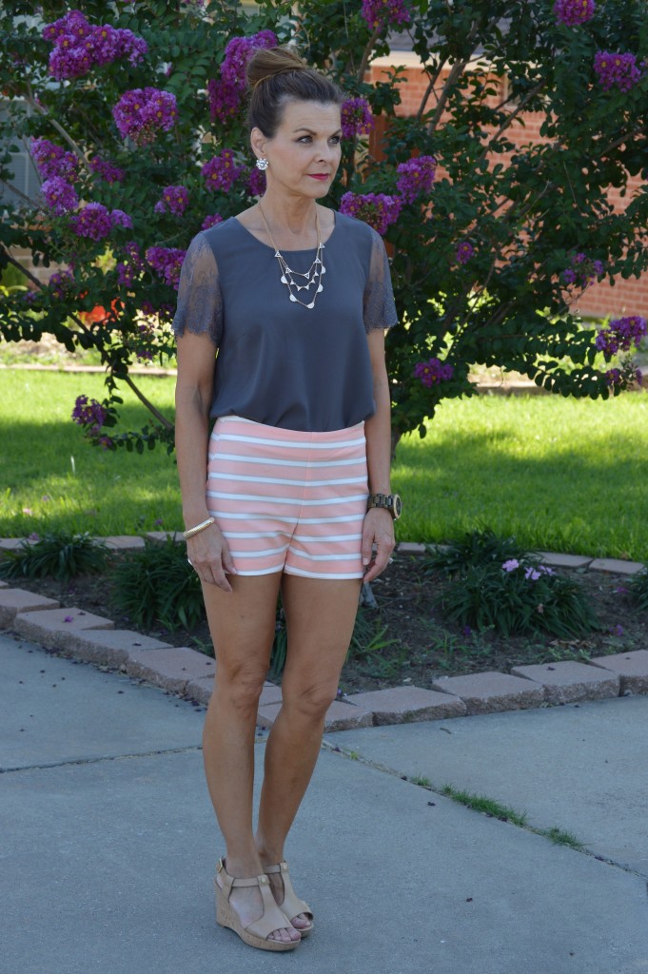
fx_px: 2231
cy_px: 487
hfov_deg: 16.5
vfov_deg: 24.6
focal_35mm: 82
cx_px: 324
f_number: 5.6
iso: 160
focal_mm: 55
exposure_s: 1/125
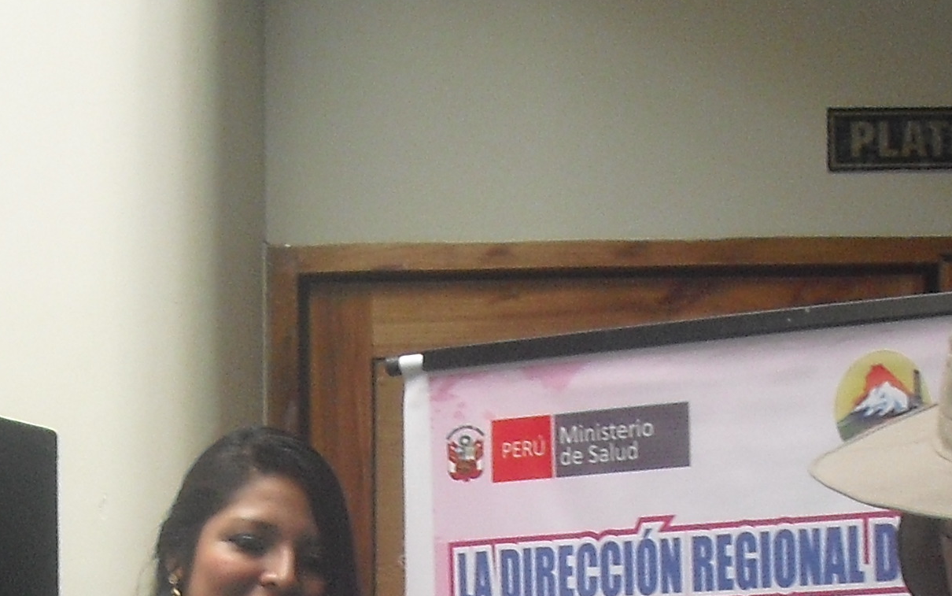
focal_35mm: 115
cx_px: 371
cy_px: 955
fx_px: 2985
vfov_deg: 10.9
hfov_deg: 18.1
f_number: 3.1
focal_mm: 6.3
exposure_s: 1/100
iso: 200
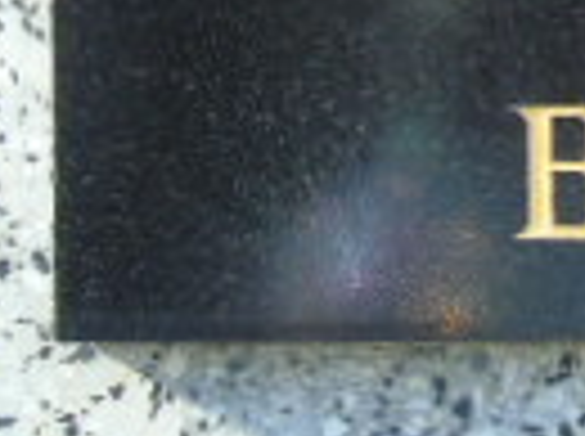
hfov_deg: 2.5
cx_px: 1310
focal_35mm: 798
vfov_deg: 1.9
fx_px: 13461
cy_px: -162
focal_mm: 29
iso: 100
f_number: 4.9
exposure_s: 1/125
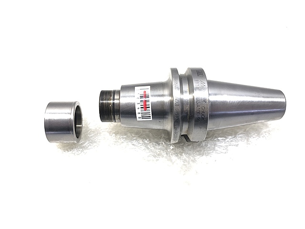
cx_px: 152
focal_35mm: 28
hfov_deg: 63.4
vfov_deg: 49.7
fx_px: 247
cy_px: 114
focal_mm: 3.99
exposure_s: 1/33
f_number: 1.8
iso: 25
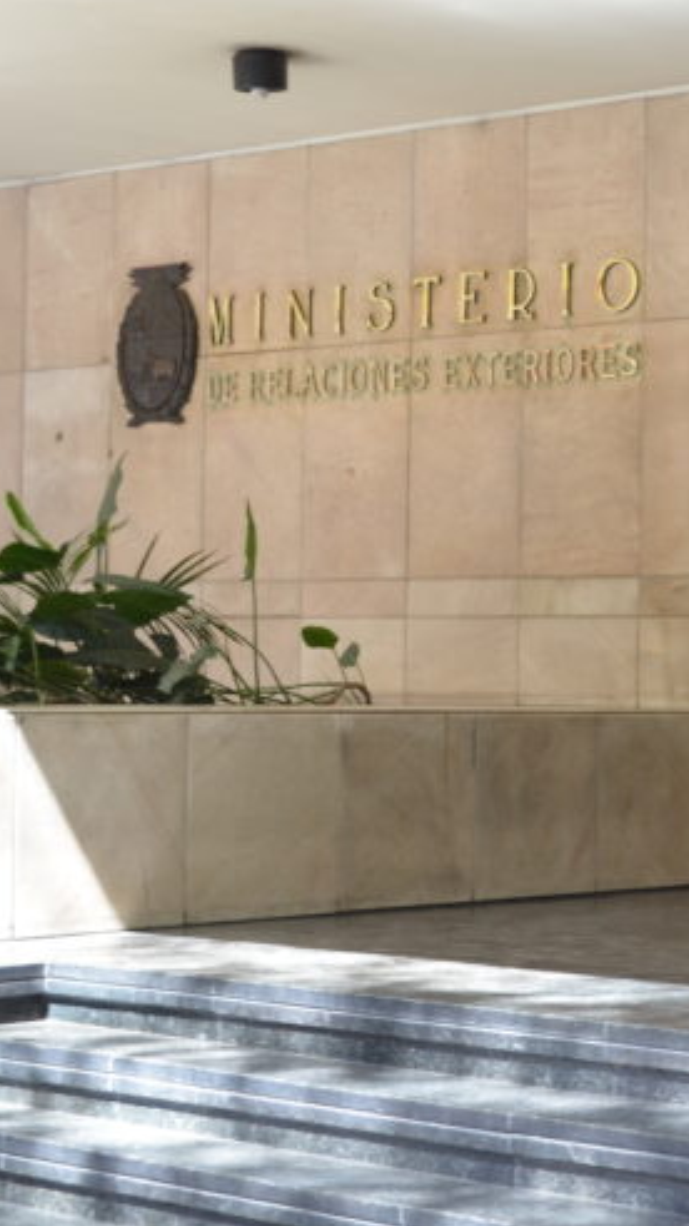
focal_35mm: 84
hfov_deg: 14.1
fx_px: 2723
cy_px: 611
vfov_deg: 25.4
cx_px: 771
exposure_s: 1/100
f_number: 5
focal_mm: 35
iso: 400
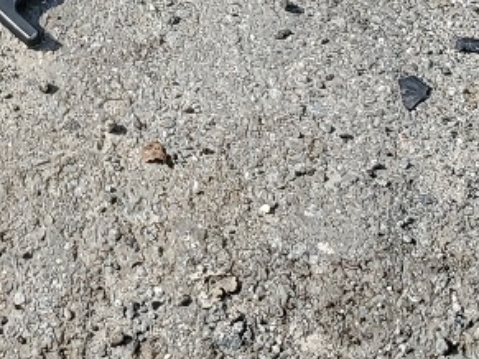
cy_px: -153
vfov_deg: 10.1
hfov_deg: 13.6
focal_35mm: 143
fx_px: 1978
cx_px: -28
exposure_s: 1/2500
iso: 50
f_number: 1.5
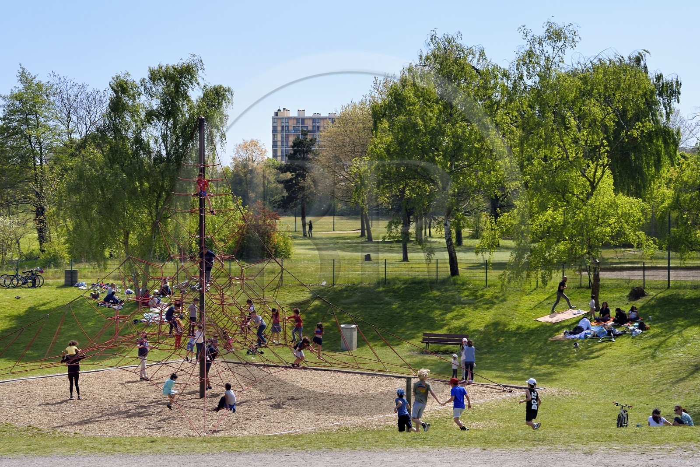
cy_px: 234
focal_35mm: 70
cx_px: 350
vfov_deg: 19.5
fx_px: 1361
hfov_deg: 28.8
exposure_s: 1/320
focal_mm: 70
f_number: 11
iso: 200
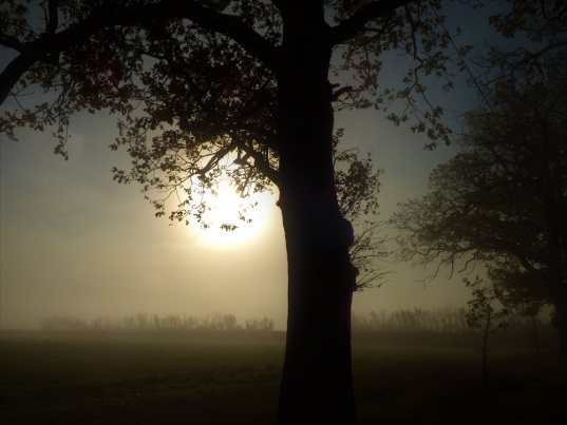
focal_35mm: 36
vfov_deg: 39.7
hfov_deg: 51.3
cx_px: 284
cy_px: 212
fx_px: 590
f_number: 8
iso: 100
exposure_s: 1/2000
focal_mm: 6.47
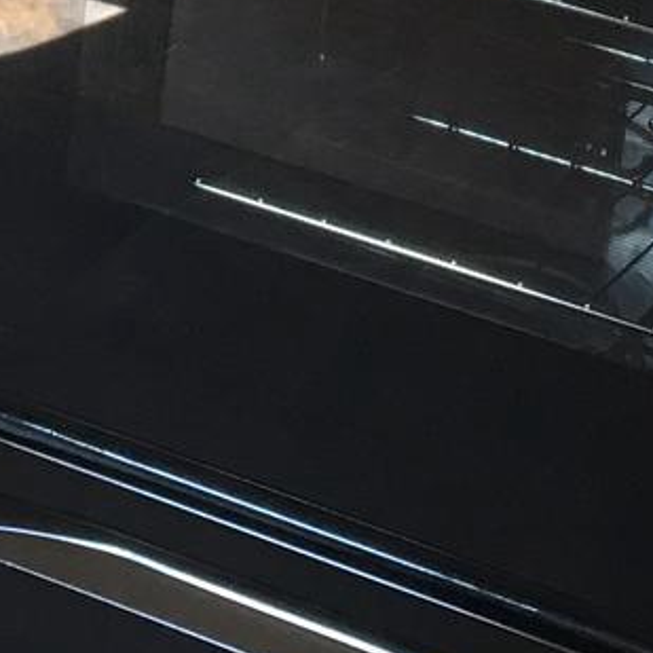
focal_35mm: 170
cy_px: -879
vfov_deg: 9.3
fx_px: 3628
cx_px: 338
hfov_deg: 10.3
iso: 32
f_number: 2.2
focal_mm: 4.15
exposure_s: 1/15
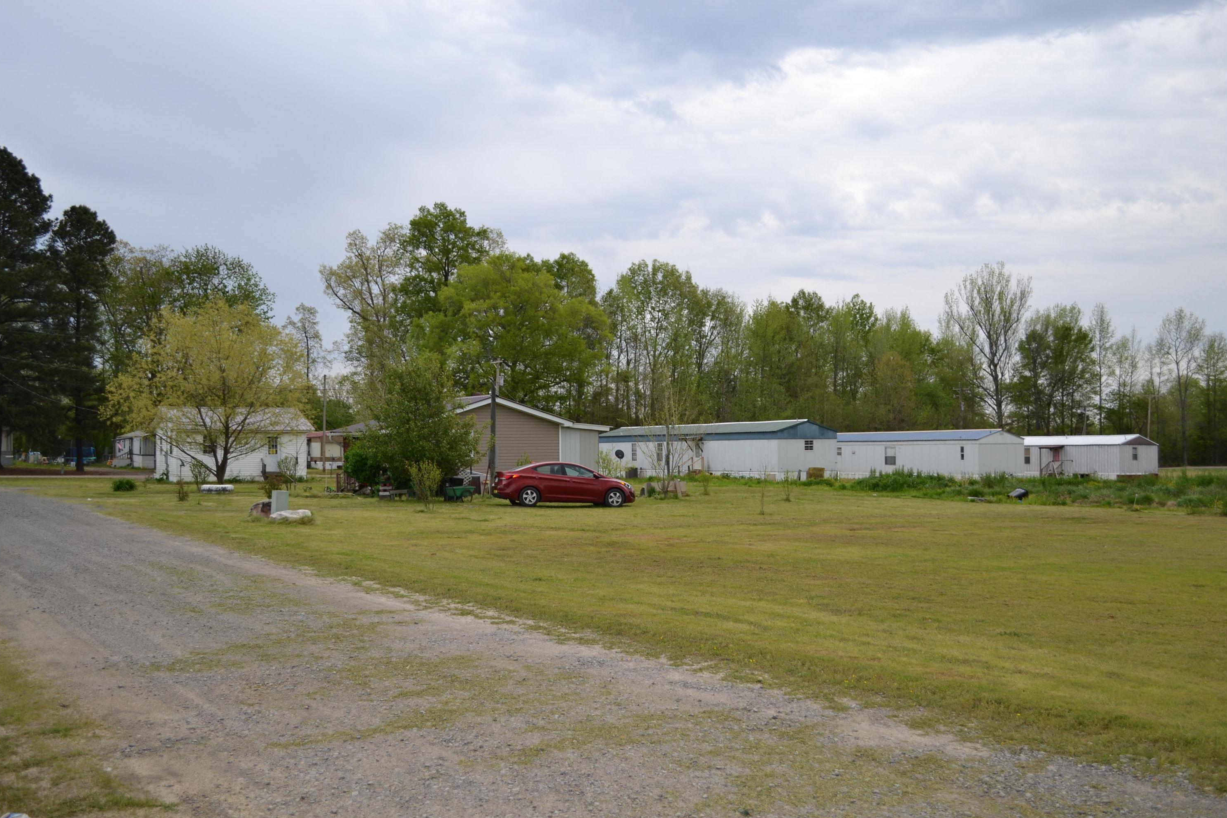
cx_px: 620
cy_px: 414
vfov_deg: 38.9
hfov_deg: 55.8
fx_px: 1159
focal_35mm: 34
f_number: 4
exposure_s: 1/200
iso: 100
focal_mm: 22
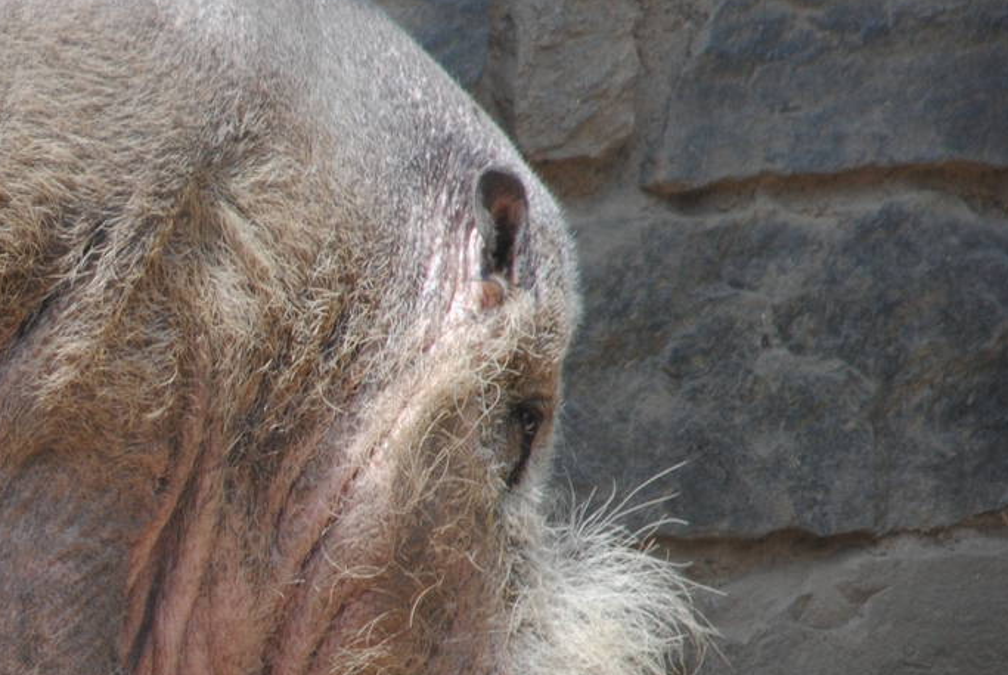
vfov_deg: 1.3
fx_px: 29543
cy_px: 537
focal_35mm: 1054
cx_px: -155
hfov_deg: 2.0
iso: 320
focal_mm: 300
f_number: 5.6
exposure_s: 1/500
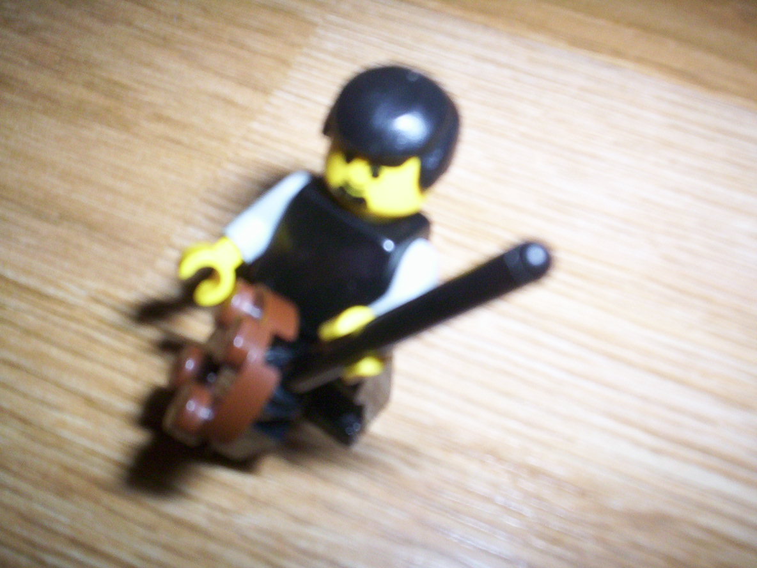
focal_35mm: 38
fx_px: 831
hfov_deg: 49.0
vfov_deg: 37.7
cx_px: 378
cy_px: 284
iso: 140
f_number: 4.5
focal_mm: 4.99
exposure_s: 1/60
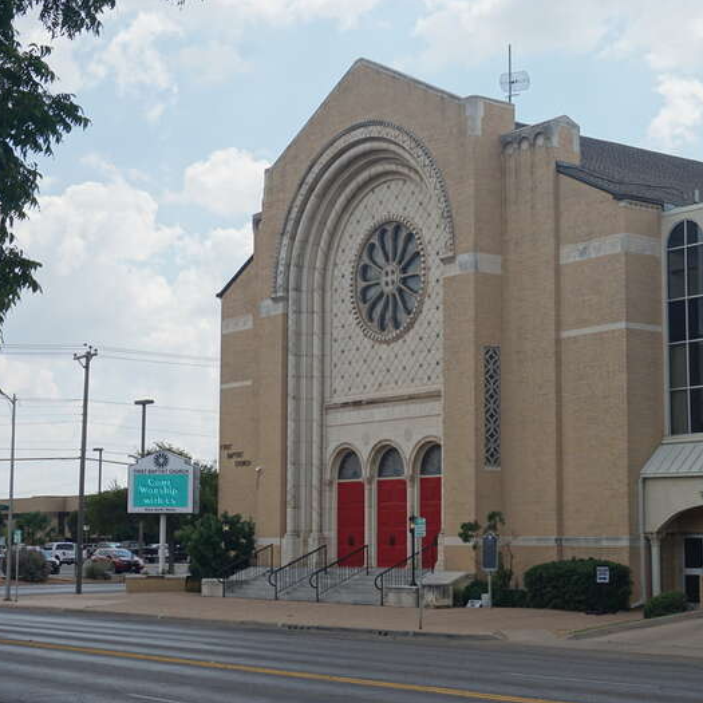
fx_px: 1516
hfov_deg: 26.0
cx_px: 437
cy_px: 354
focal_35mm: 66
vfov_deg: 26.1
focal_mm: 34
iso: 100
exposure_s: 1/160
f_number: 9
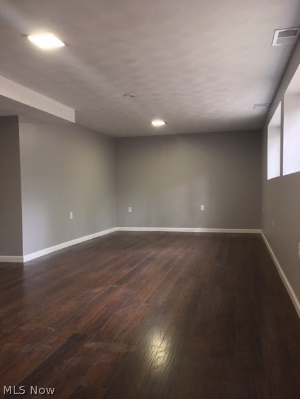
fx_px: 335
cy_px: 200
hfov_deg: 48.2
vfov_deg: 61.7
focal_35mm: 29
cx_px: 150
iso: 200
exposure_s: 1/17
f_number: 2.2
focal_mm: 4.15
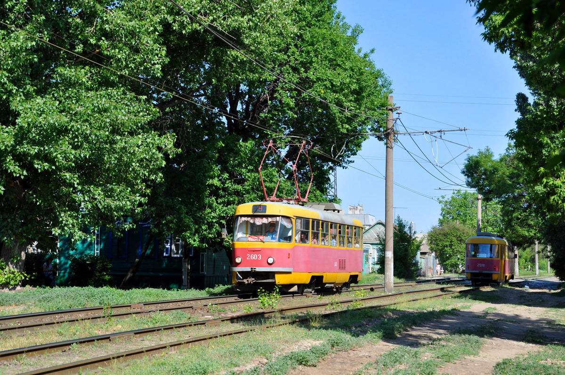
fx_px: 1176
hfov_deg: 27.0
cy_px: 188
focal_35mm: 75
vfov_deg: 18.1
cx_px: 282
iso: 200
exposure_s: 1/400
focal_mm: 50
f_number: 7.1
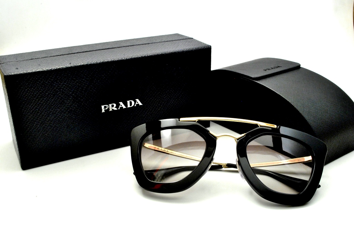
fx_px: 413
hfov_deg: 46.4
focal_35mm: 42
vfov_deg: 32.0
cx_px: 177
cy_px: 118
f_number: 20
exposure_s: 1/6
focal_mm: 28
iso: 800
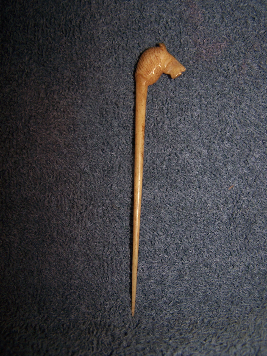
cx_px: 134
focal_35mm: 38
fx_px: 391
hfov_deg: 37.7
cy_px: 178
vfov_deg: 49.0
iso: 80
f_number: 2.8
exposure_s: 1/60
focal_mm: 6.3
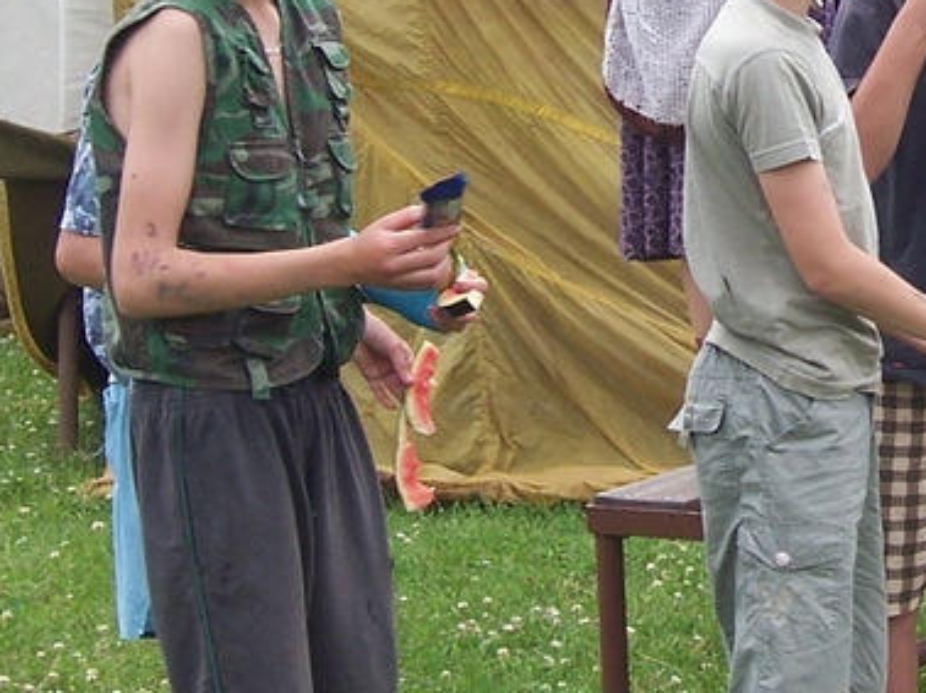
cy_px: 86
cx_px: 975
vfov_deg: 7.5
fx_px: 5293
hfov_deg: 9.9
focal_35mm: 198
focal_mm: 12.1
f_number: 4.8
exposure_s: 1/250
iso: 80
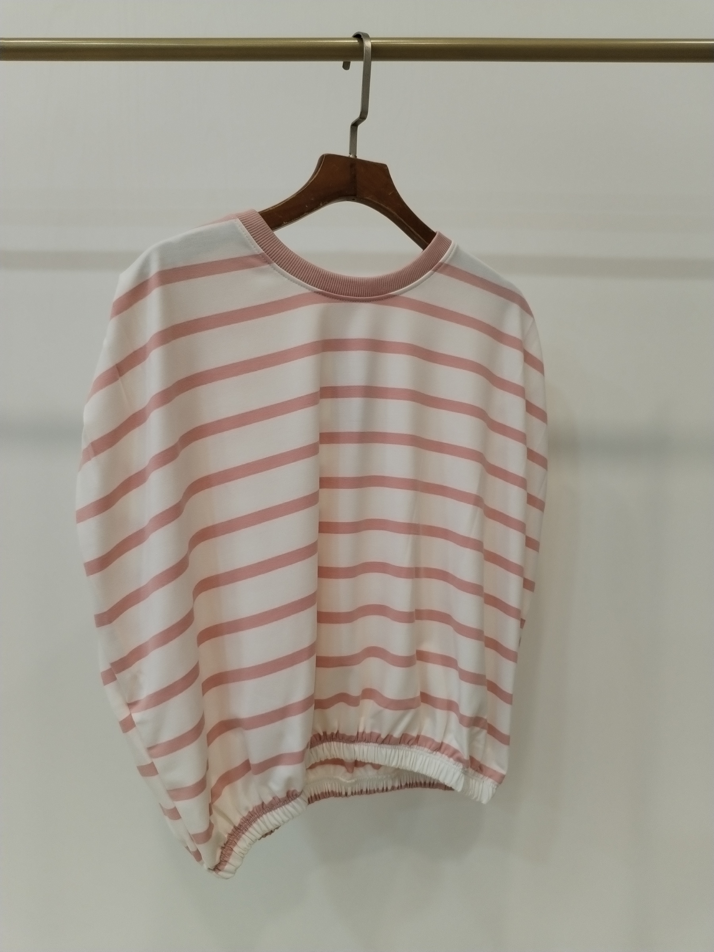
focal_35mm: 29
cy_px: 476
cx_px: 357
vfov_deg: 61.7
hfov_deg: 48.2
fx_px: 798
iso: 215
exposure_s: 1/60
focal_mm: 4.75
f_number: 1.8
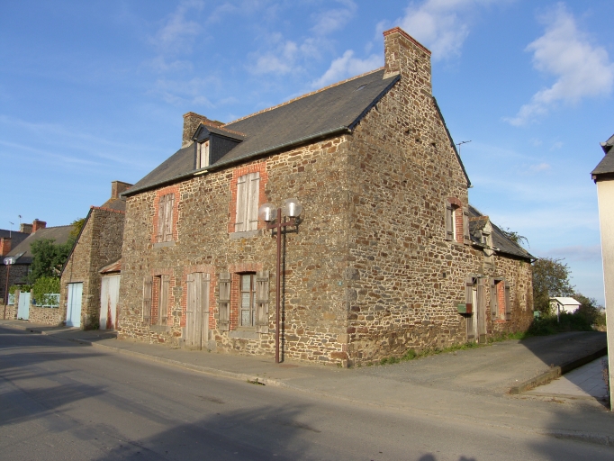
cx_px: 307
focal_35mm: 28
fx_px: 497
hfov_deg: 63.4
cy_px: 230
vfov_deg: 49.8
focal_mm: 7.4
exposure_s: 1/1000
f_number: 3.2
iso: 50
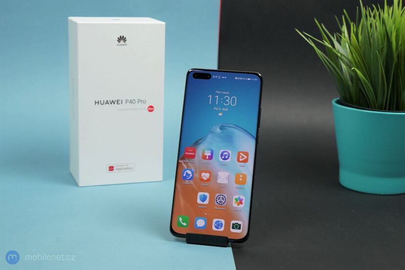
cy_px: 135
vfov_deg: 26.5
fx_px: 574
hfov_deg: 38.9
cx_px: 202
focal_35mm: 51
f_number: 8
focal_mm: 51
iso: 1250
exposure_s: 1/125
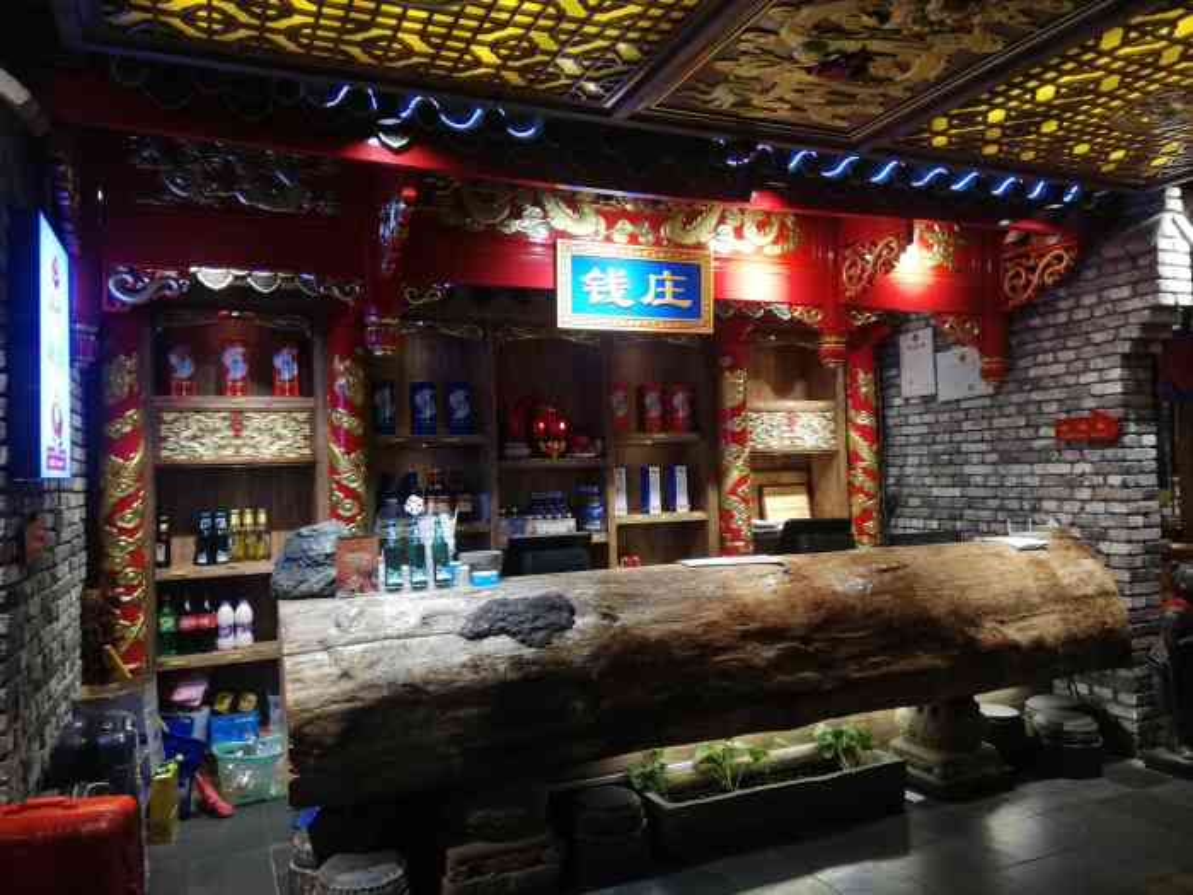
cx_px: 596
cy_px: 448
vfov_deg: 53.1
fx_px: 896
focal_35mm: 26
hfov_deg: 67.3
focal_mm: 3.81
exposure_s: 1/30
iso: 160
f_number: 2.2
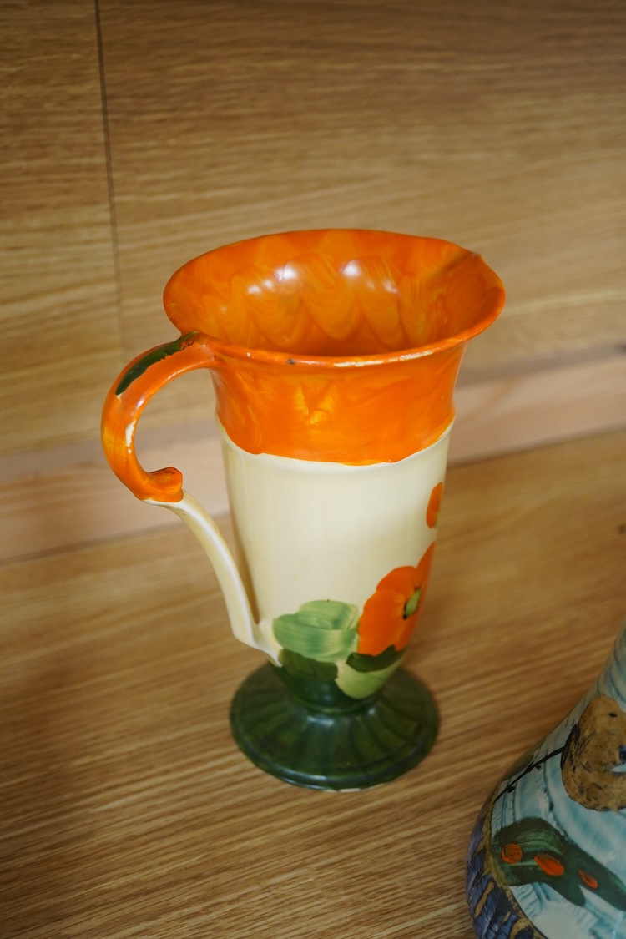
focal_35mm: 45
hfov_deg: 29.9
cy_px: 470
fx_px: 1174
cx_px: 313
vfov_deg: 43.6
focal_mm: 30
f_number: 5
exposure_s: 1/100
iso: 2500
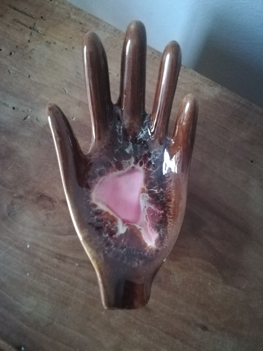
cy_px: 176
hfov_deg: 53.1
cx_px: 132
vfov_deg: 67.3
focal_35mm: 26
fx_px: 263
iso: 3200
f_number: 2.2
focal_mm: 3.83
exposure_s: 1/14.3
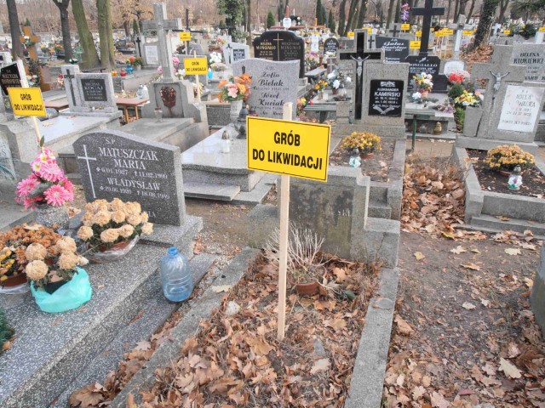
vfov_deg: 46.8
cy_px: 204
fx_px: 472
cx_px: 272
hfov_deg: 60.0
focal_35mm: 30
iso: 80
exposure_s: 1/100
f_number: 3.5
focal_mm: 5.25
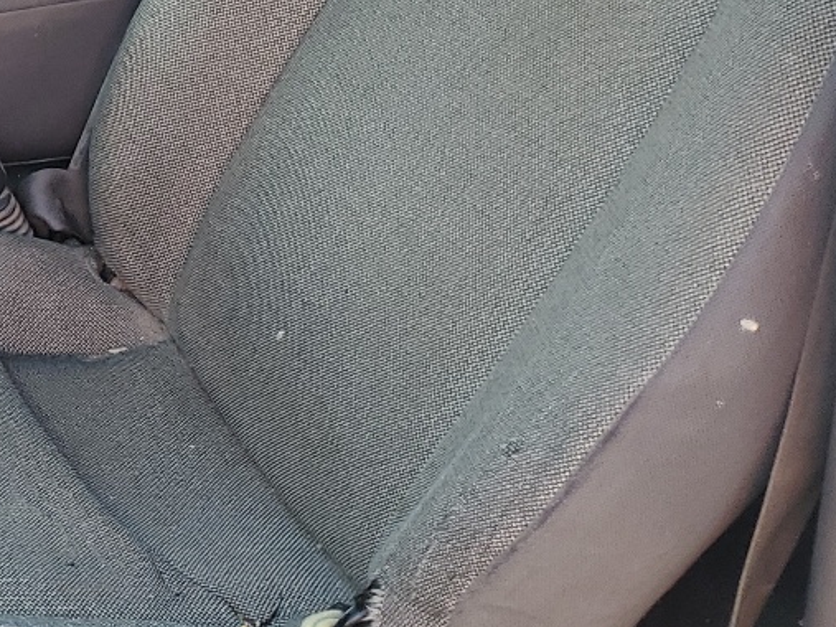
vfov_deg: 17.8
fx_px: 1980
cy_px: 102
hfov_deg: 22.2
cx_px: -137
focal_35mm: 82
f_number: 1.5
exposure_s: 1/526
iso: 50
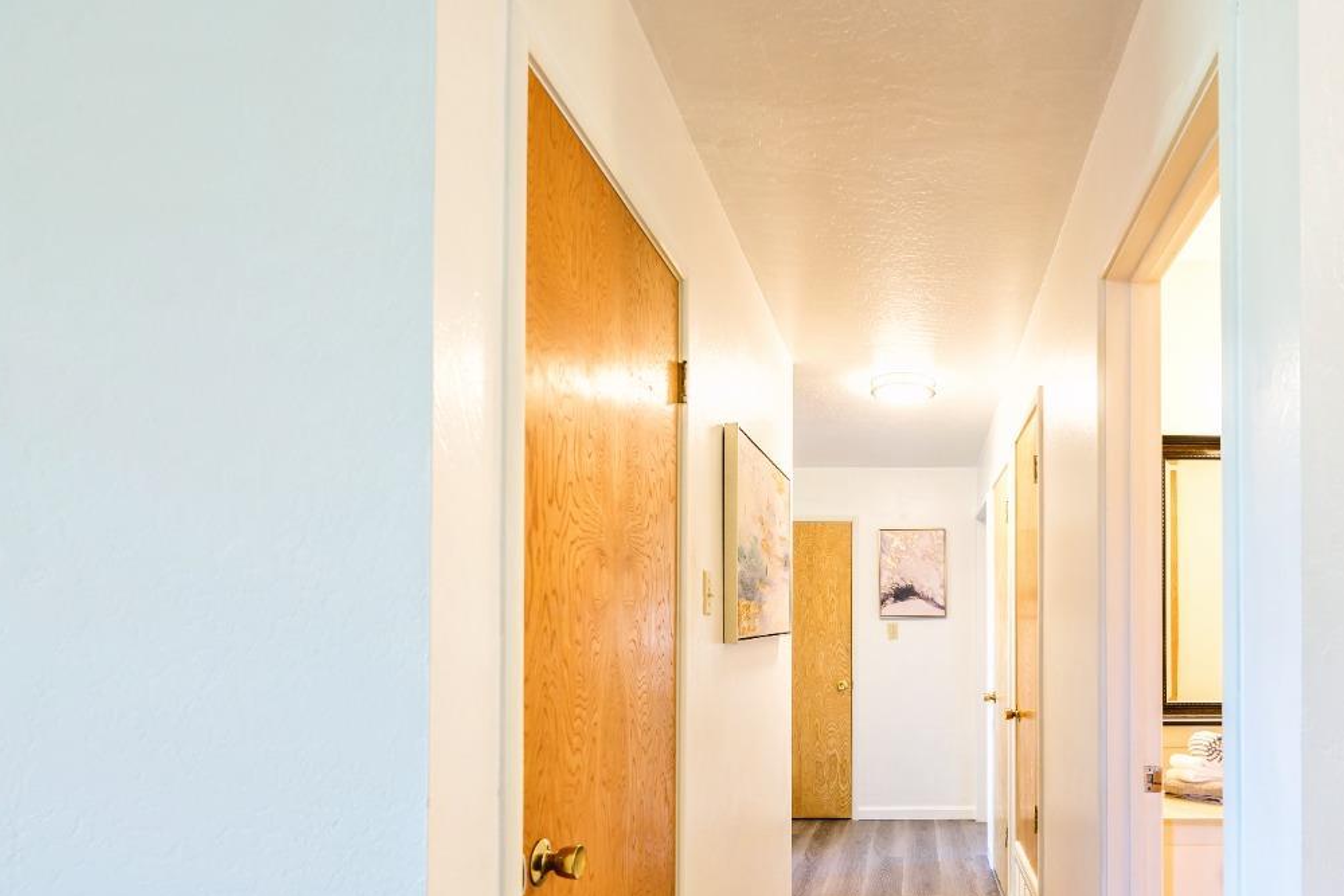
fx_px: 784
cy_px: 670
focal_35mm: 21
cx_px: 931
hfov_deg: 77.7
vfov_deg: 56.6
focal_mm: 14
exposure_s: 1/2.5
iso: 100
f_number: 6.3
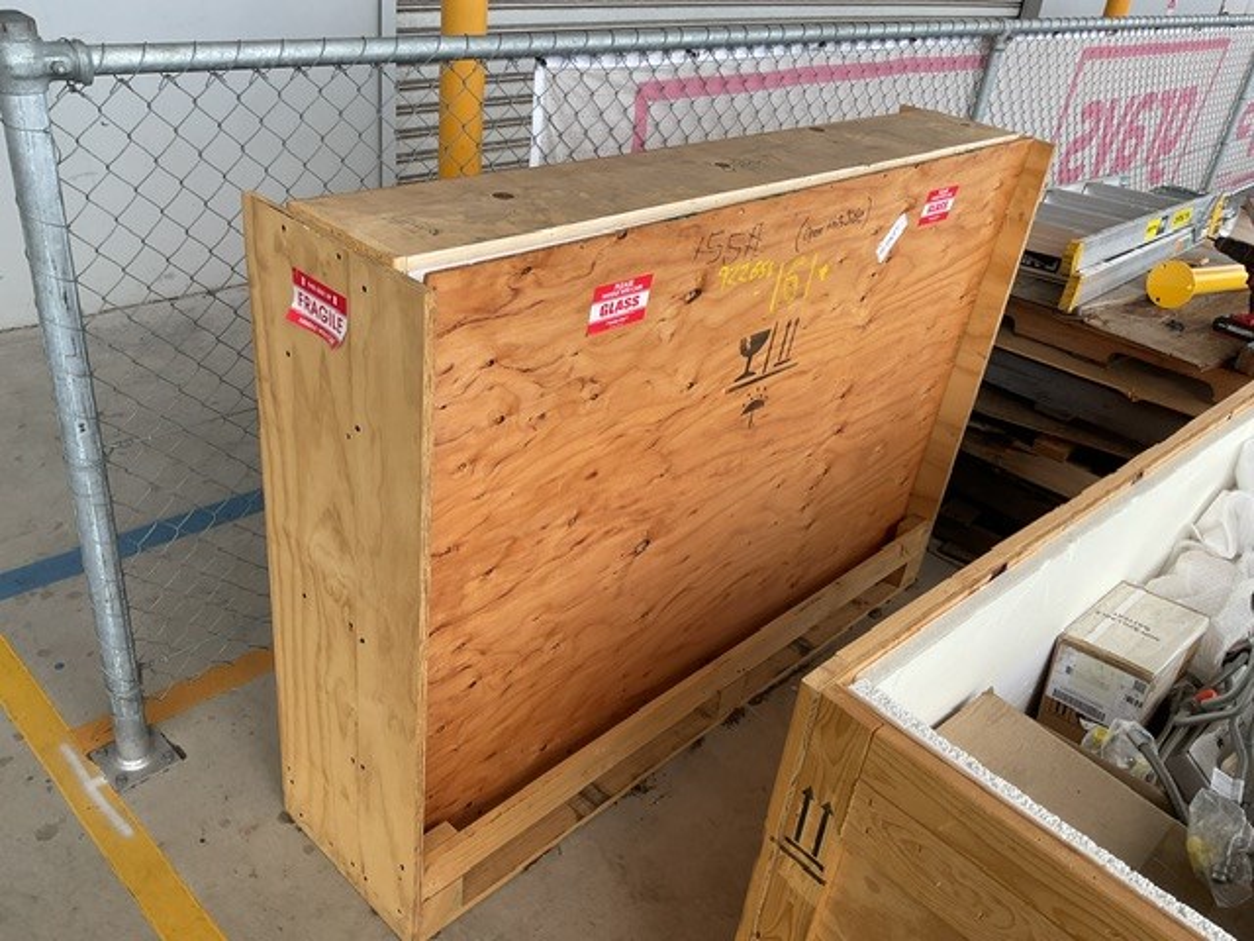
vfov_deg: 48.2
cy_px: 470
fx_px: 1051
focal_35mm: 29
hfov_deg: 61.7
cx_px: 627
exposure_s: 1/276
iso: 16
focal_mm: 3
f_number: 1.8
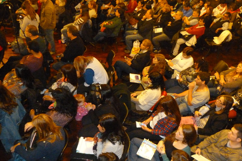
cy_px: 84
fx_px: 208
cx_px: 130
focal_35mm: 31
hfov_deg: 60.2
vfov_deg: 42.3
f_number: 2.8
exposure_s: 1/15
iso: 800
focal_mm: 4.5
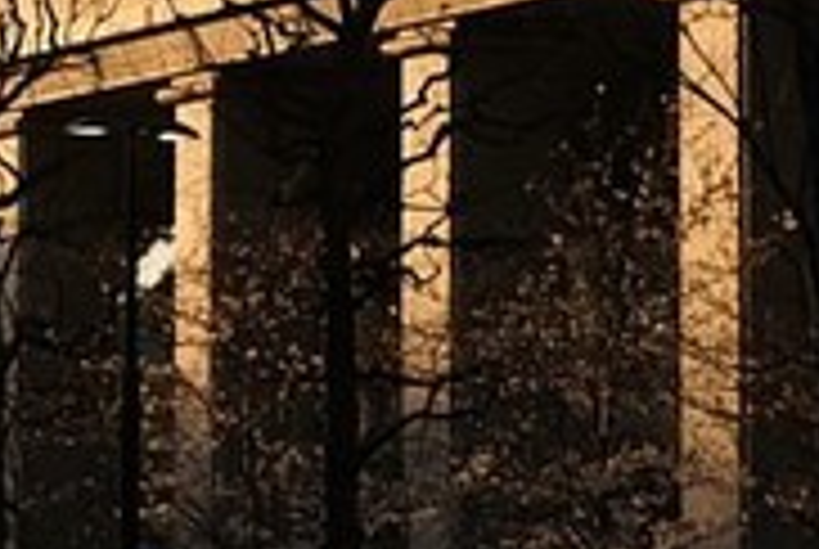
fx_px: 5697
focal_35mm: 250
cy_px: -117
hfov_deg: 8.1
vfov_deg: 5.5
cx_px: -135
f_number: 4
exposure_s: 1/1600
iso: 640
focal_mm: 25.4
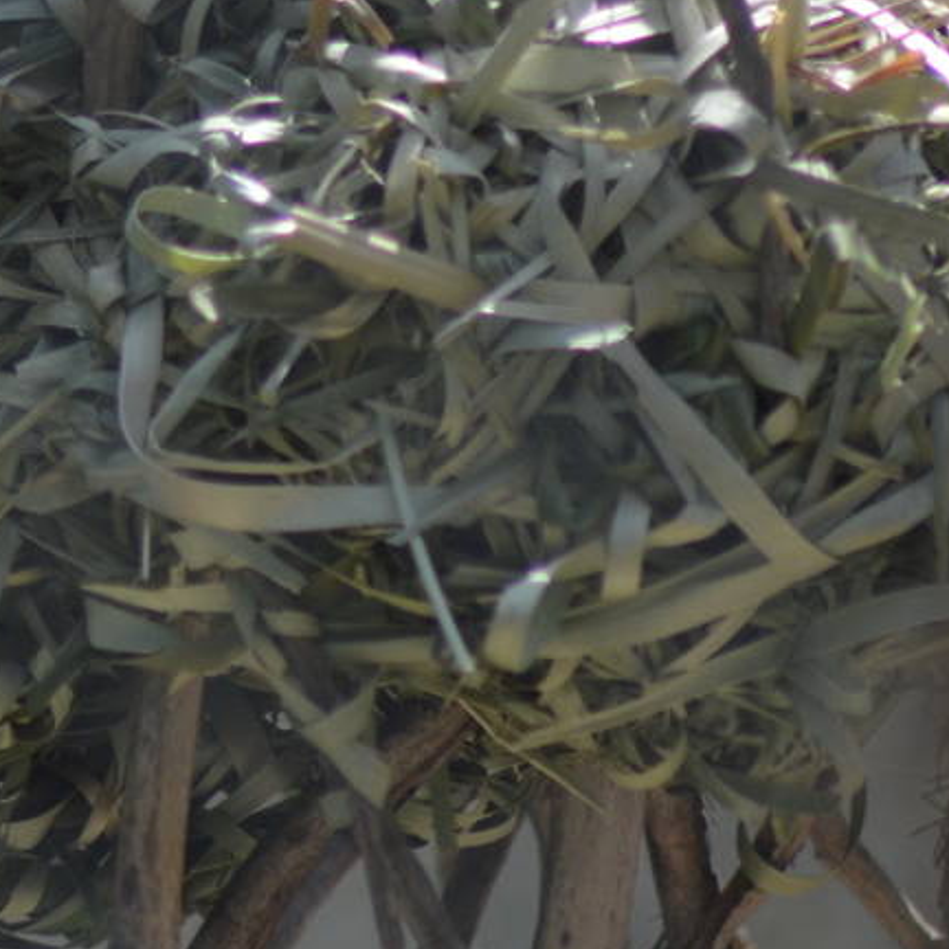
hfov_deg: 1.5
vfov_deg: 1.5
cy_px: -163
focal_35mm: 1131
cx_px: -507
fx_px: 35080
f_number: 5
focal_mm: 240
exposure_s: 1/1000
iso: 400
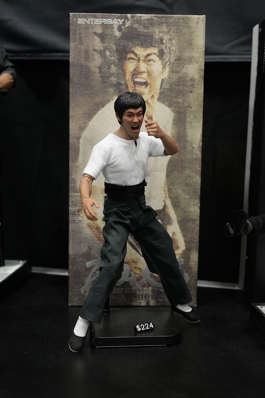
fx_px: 551
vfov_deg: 39.6
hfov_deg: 27.0
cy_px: 199
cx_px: 132
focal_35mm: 50
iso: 3200
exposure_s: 1/80
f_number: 5.6
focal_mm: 50
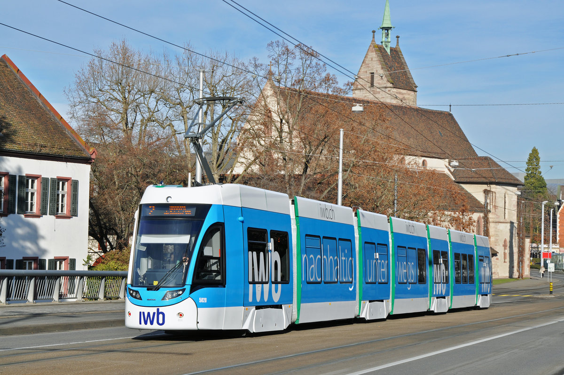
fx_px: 1314
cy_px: 188
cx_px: 282
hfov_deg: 24.2
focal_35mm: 84
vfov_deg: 16.2
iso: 200
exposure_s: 1/1000
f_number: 5.6
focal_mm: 56
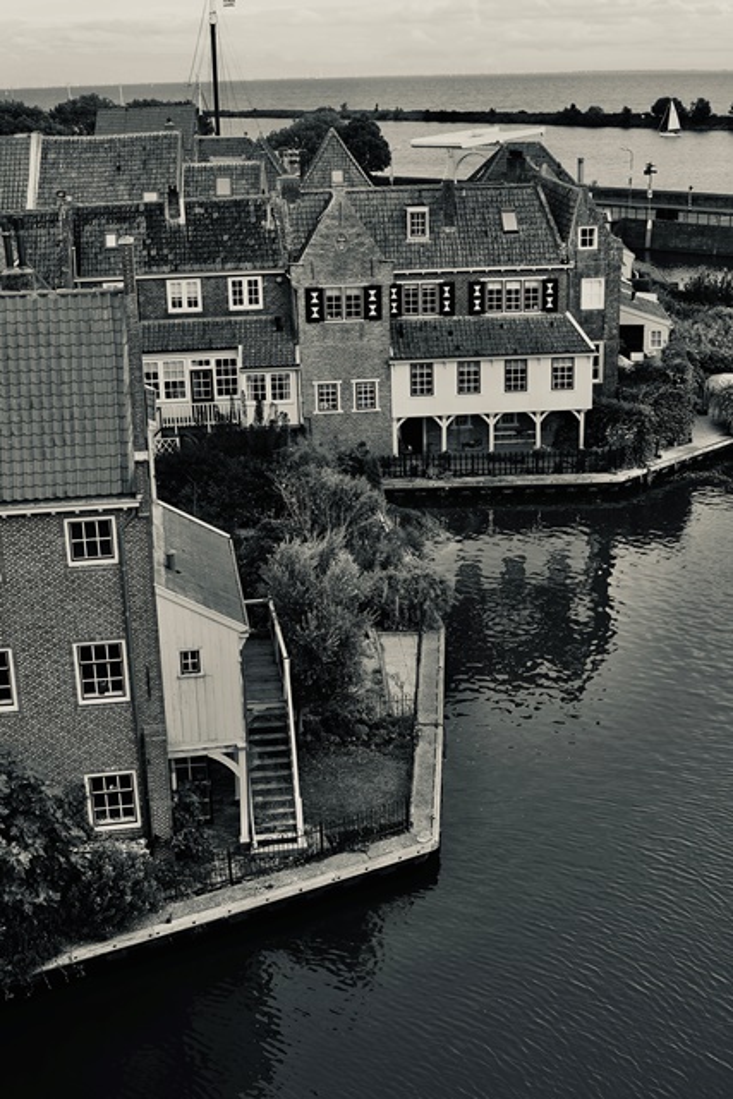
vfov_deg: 46.4
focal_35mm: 42
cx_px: 366
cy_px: 550
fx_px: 1282
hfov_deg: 31.9
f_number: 6.3
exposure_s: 1/100
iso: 100
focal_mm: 28
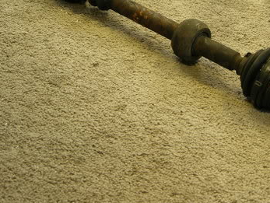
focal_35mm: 70
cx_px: 185
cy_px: 31
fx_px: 547
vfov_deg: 20.7
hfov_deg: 27.5
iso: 64
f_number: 2.8
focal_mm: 7.8
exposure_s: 1/5.5
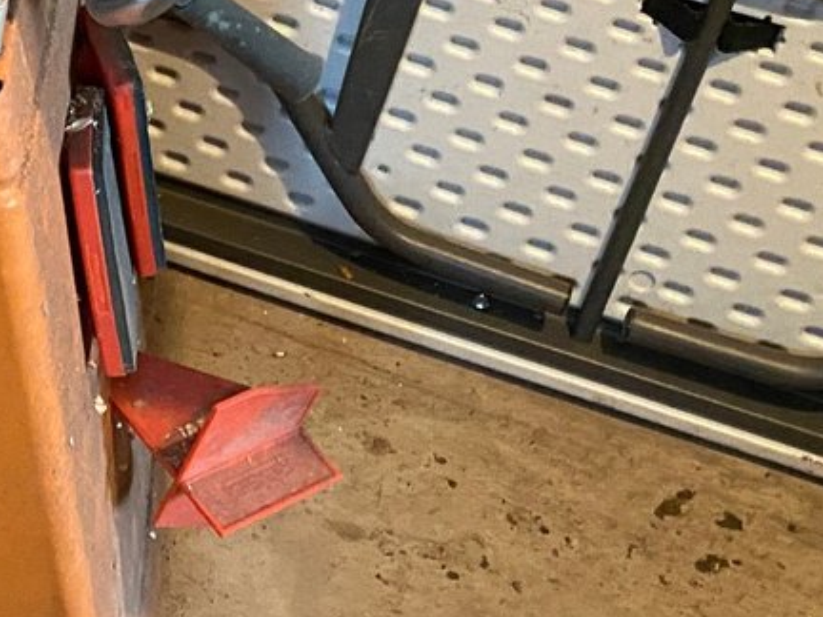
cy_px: -35
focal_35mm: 91
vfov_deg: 15.8
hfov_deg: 19.7
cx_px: -258
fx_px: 2164
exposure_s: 1/30
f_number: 1.8
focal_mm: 4.25
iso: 640
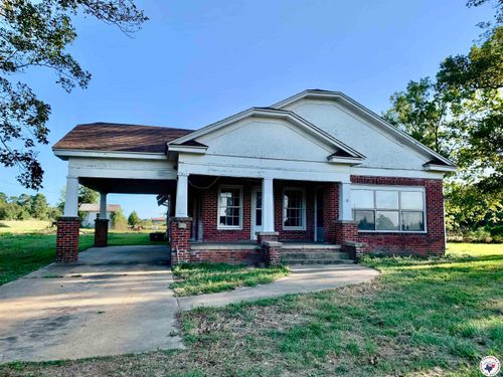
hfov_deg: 67.3
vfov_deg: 53.1
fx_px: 378
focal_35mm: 26
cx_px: 252
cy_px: 188
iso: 25
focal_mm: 4.25
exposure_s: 1/911
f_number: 1.8
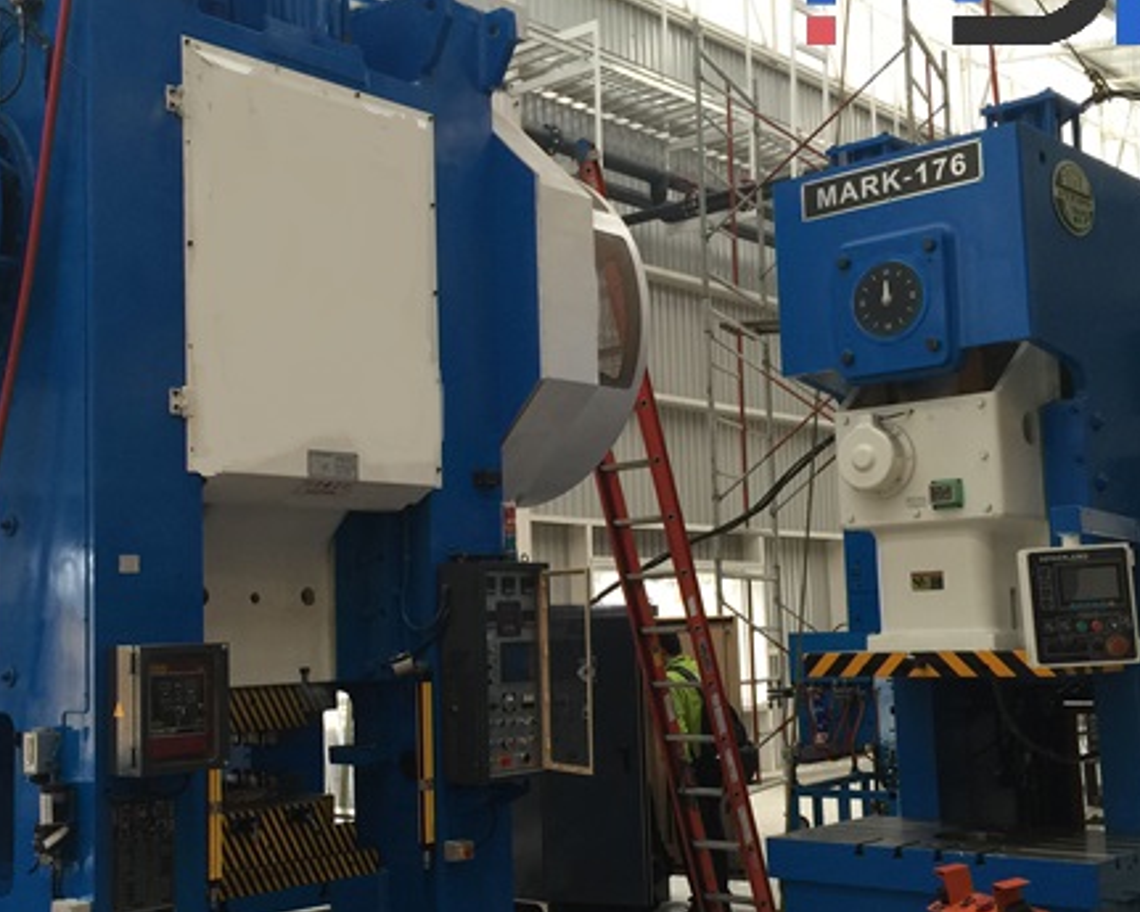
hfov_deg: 40.3
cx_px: 516
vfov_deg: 32.7
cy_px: 496
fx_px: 1552
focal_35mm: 46
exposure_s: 1/30
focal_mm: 4.15
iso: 32
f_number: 2.2
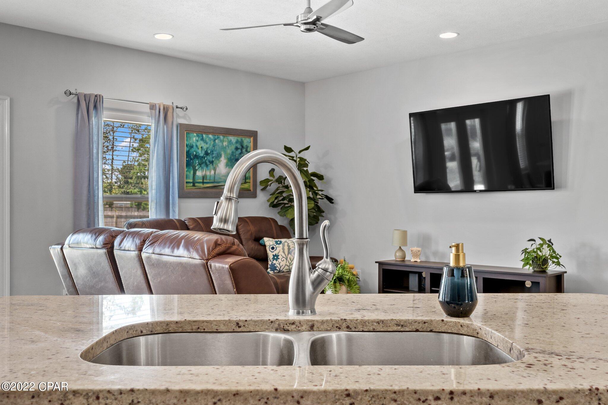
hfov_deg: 53.1
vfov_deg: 36.9
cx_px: 304
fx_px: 608
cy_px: 202
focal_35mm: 36
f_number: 8
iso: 400
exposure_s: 1/2
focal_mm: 24
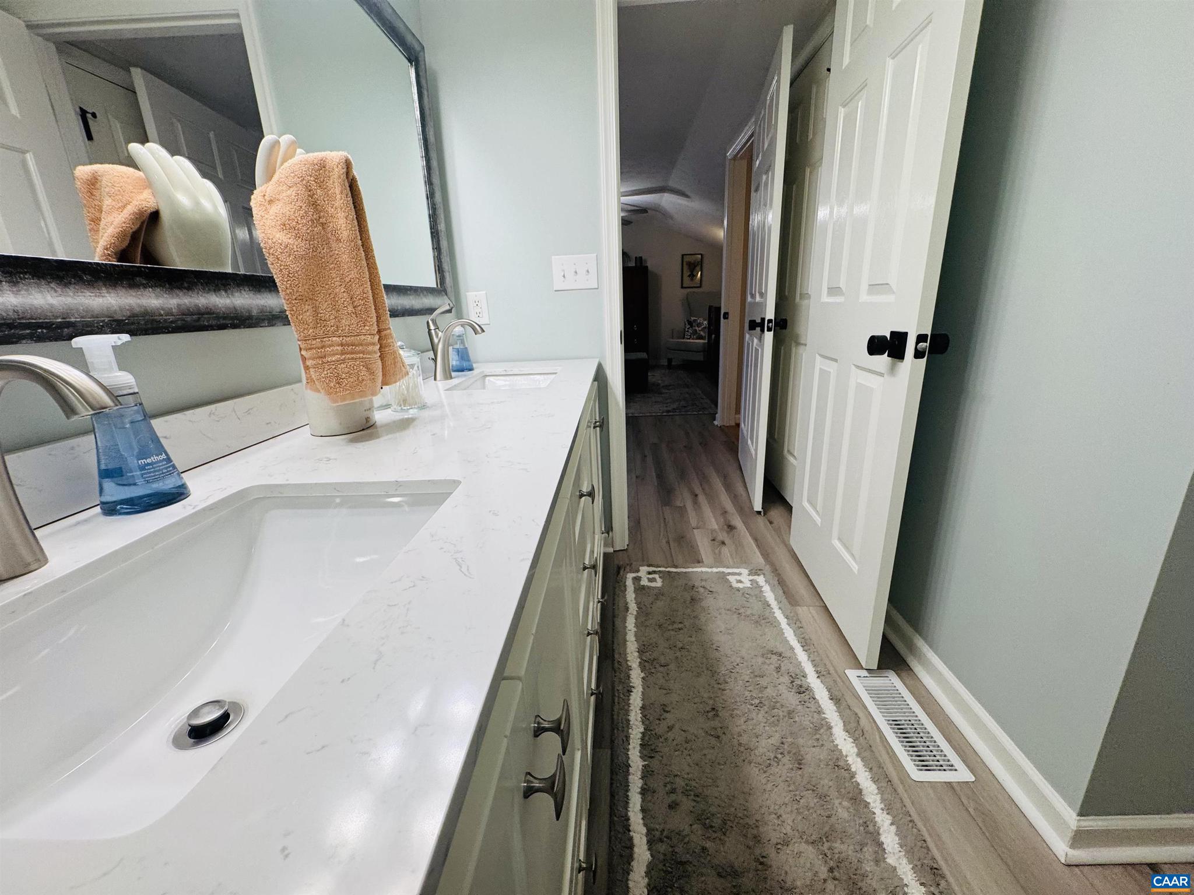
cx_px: 597
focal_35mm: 14
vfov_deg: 85.7
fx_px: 483
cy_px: 448
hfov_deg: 102.1
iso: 160
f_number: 2.2
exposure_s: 1/120
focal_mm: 2.22
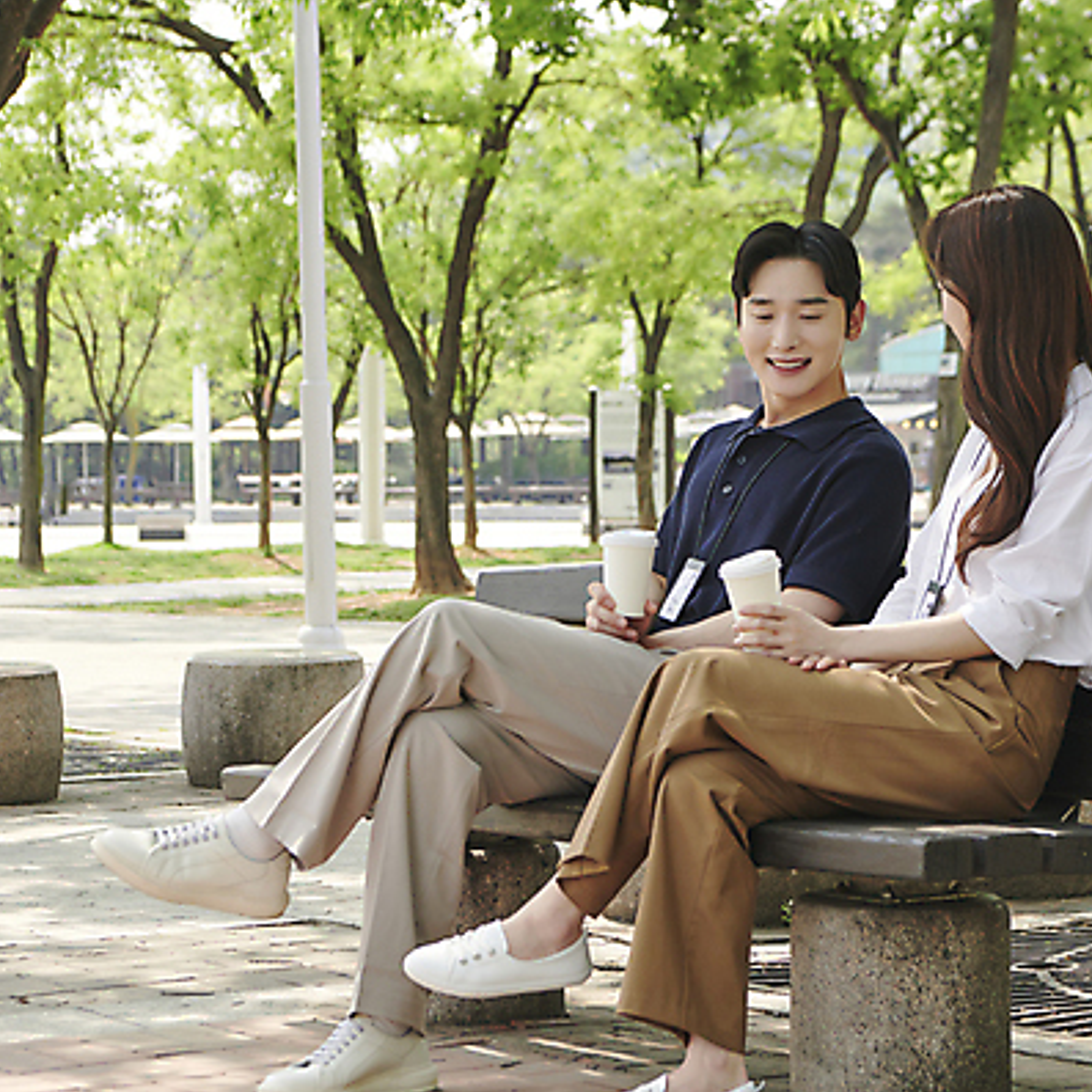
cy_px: 547
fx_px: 3855
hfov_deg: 16.1
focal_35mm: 108
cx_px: 571
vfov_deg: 16.1
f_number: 5.6
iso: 160
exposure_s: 1/250
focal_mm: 70
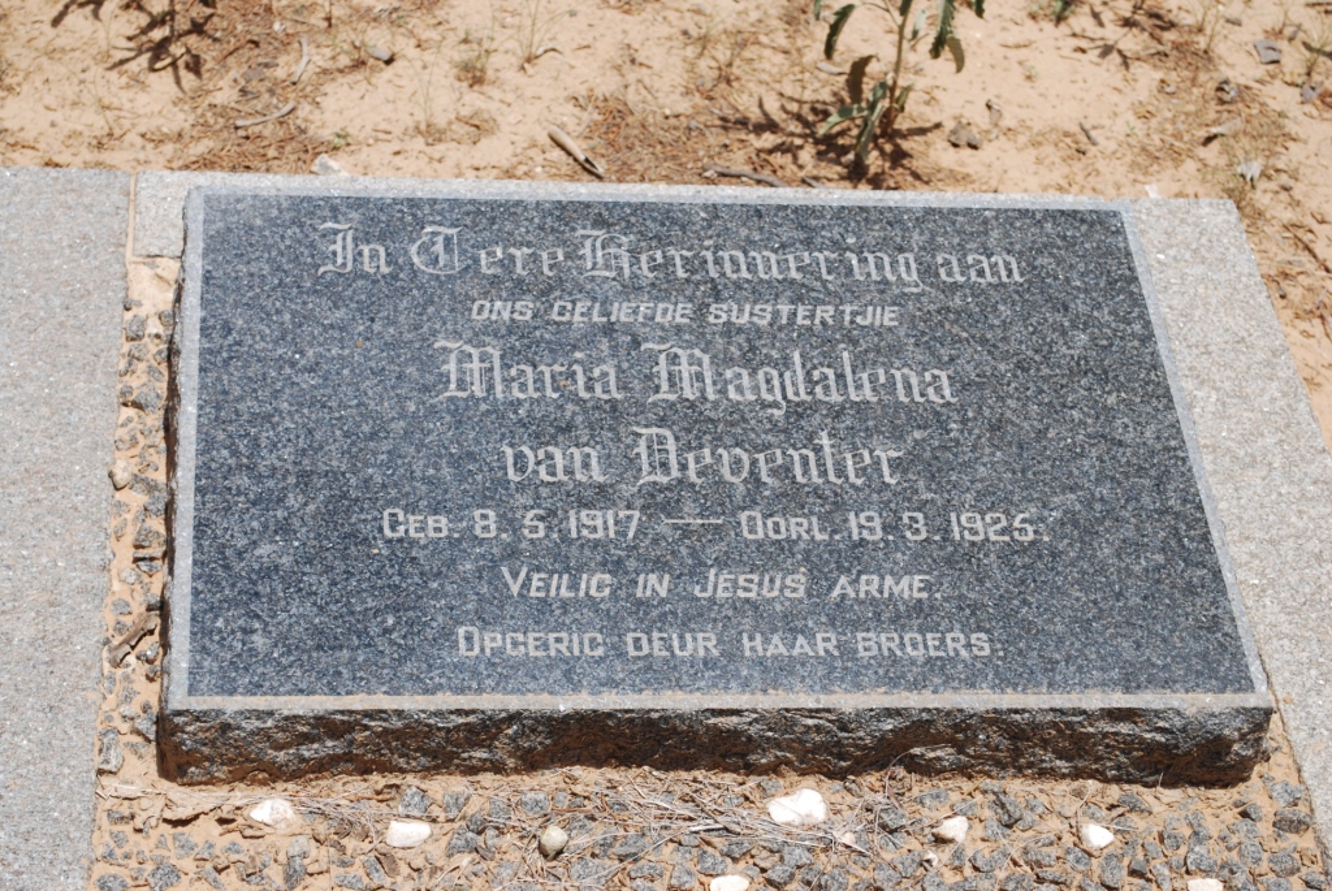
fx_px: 3055
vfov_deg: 16.6
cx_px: 666
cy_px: 446
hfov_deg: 24.6
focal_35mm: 82
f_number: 8
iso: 100
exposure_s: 1/250
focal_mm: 55
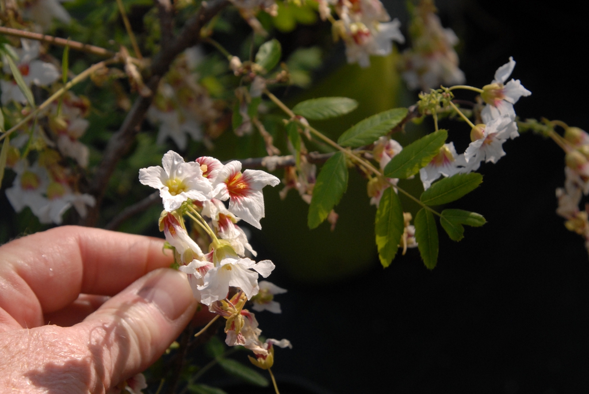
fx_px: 1720
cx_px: 294
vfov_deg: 13.1
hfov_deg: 19.4
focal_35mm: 105
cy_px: 197
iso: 400
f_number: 8
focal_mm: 70
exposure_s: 1/250
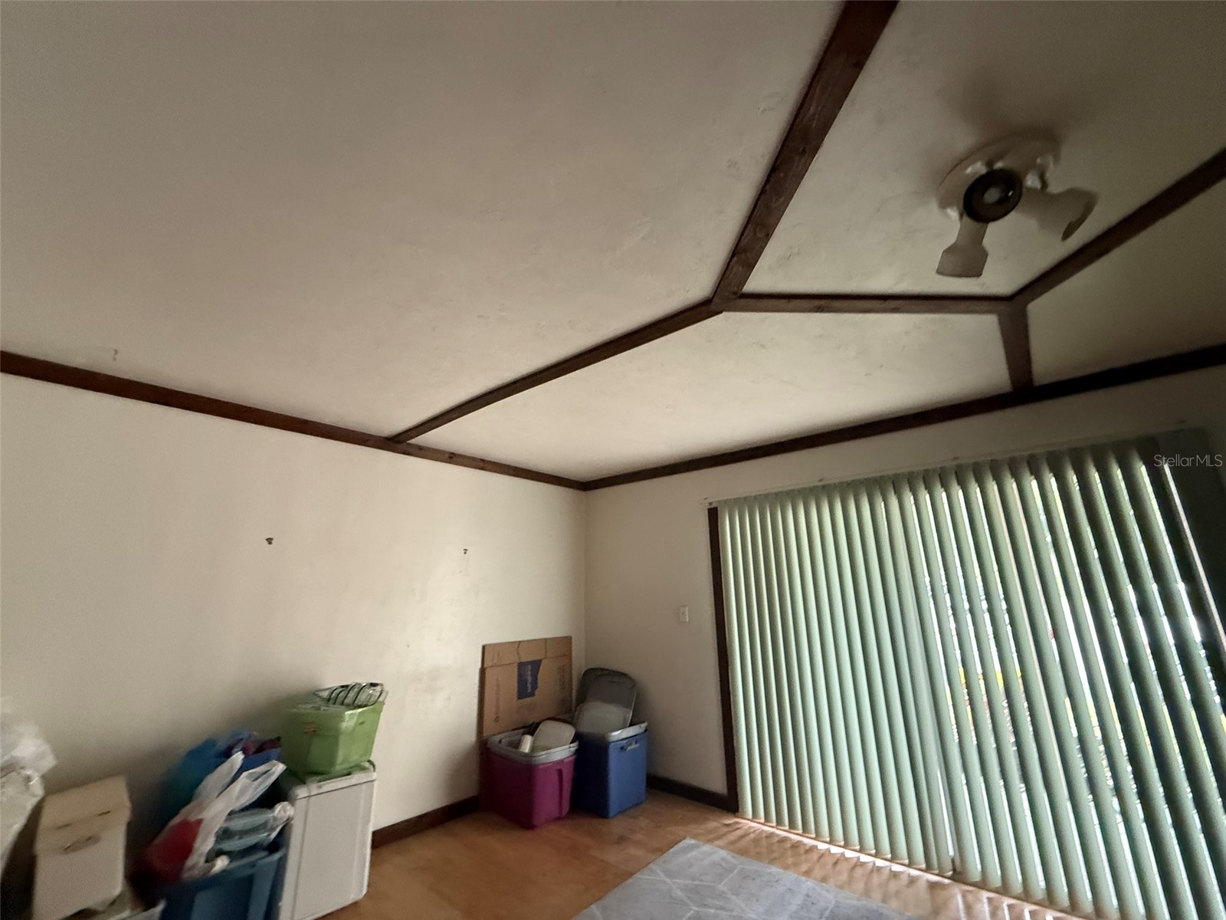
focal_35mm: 14
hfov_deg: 102.1
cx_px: 613
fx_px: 496
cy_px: 460
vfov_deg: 85.7
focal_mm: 2.22
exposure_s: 1/60
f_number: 2.2
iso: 640
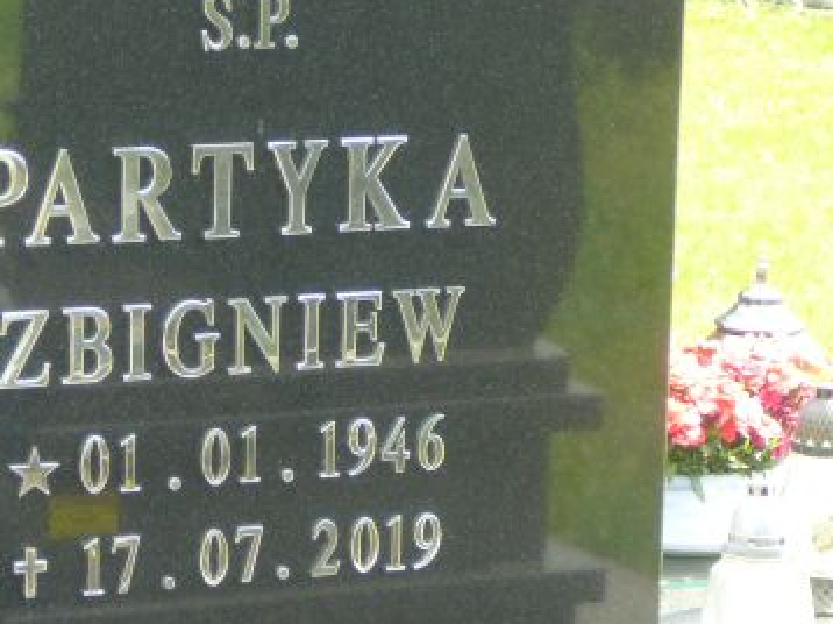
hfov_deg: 11.6
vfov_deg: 8.7
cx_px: 149
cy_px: 347
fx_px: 4088
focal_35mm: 170
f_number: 3.9
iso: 80
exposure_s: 1/80
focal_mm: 14.1
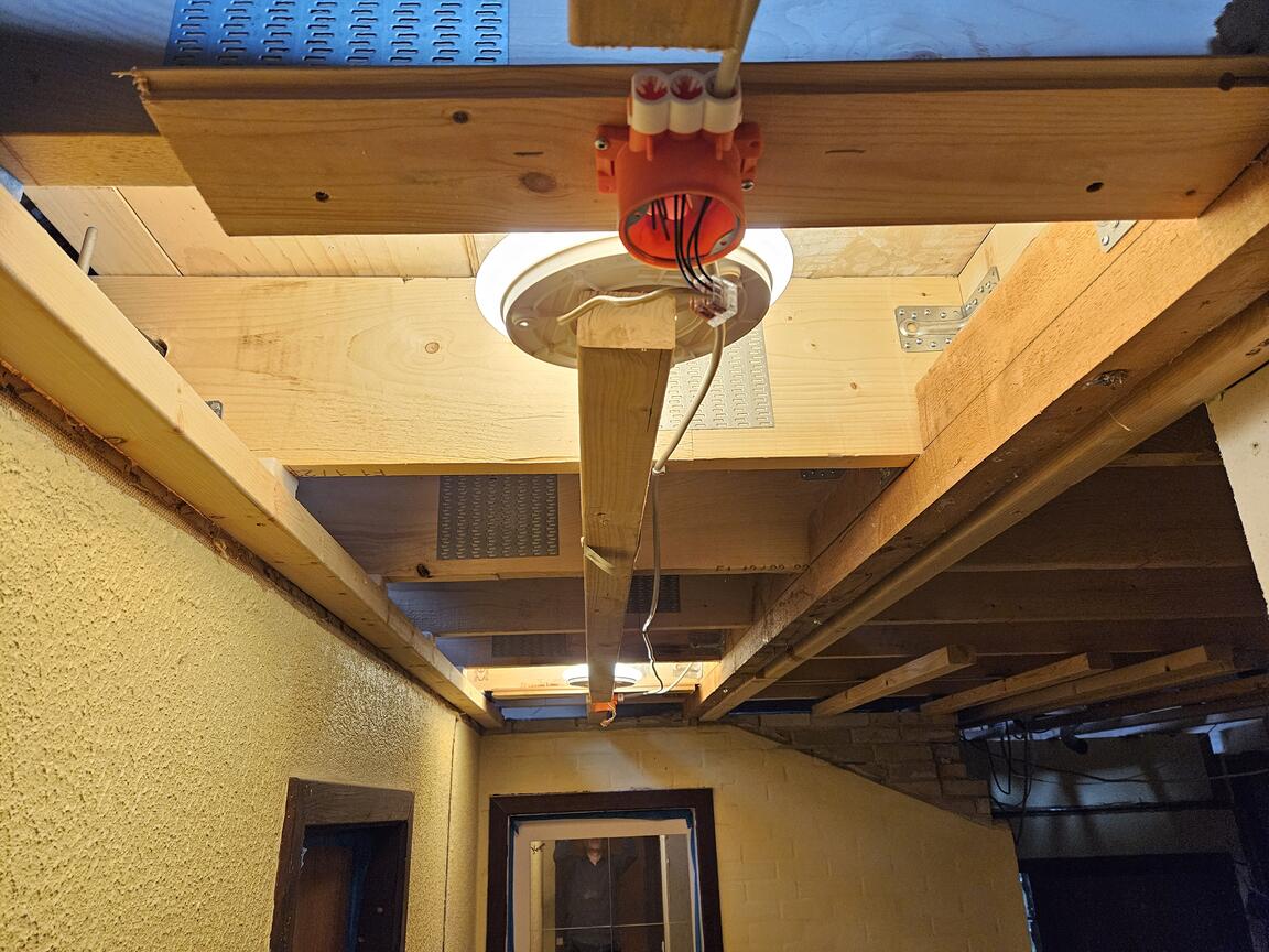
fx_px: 843
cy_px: 476
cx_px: 634
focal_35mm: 23
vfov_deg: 58.9
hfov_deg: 73.9
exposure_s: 1/142
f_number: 1.8
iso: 640
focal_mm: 5.4
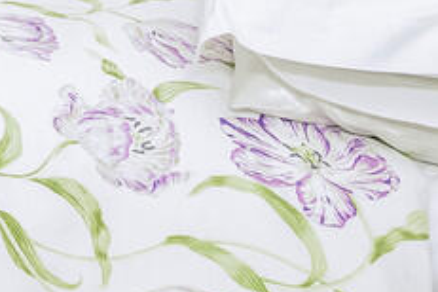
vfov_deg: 19.4
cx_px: -311
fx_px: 754
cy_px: -130
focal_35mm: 62
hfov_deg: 22.4
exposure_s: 1/125
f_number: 7.1
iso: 320
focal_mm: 14
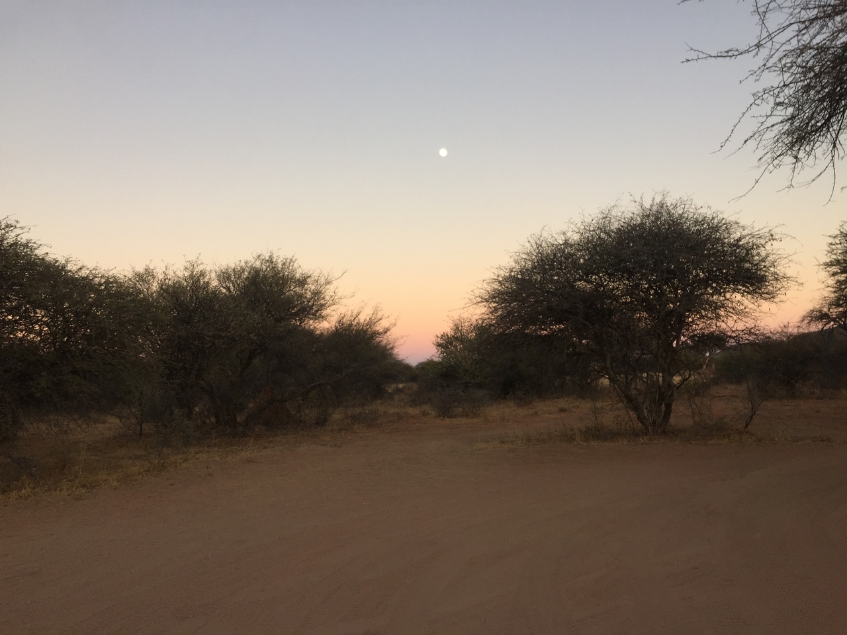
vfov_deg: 48.2
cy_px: 318
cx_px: 424
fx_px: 710
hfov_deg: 61.7
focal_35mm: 29
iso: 32
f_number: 2.2
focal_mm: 4.15
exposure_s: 1/108
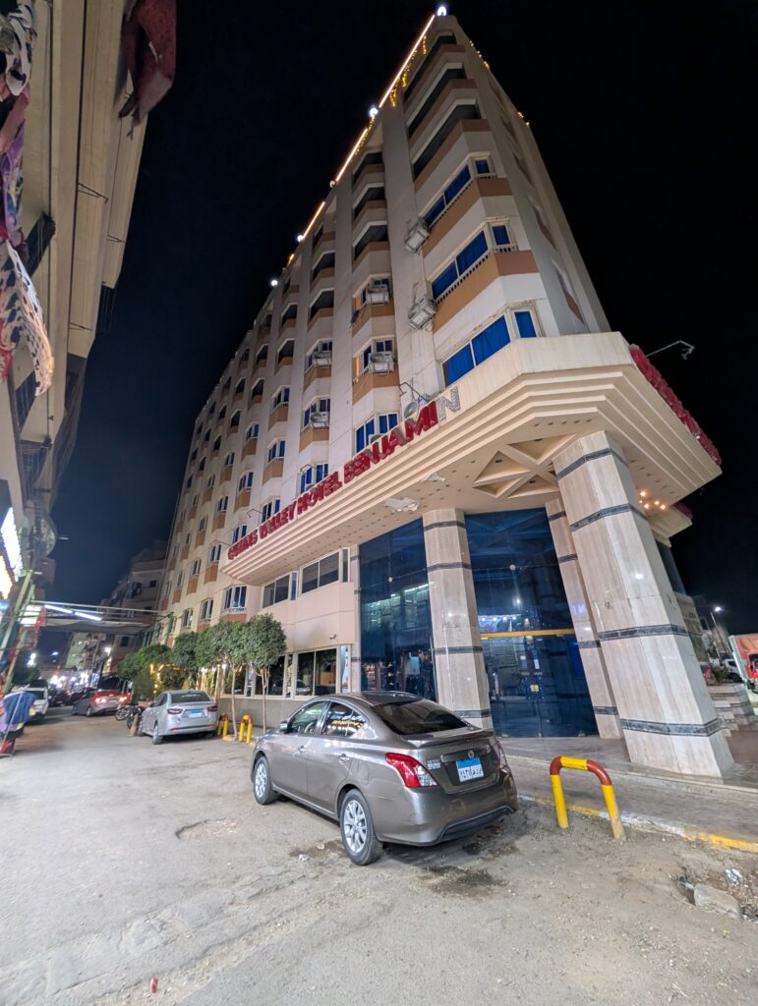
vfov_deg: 110.5
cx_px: 379
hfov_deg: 94.6
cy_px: 503
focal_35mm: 12
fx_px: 349
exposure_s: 1/25
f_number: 1.7
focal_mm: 2.02
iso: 233
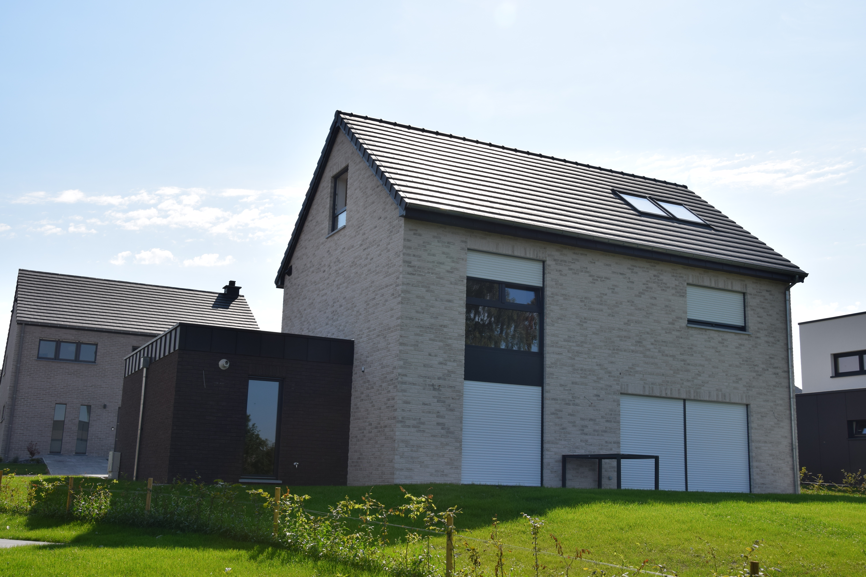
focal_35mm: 39
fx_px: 938
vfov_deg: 34.2
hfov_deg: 49.6
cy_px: 288
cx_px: 433
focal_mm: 26
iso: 200
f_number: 10
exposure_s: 1/400
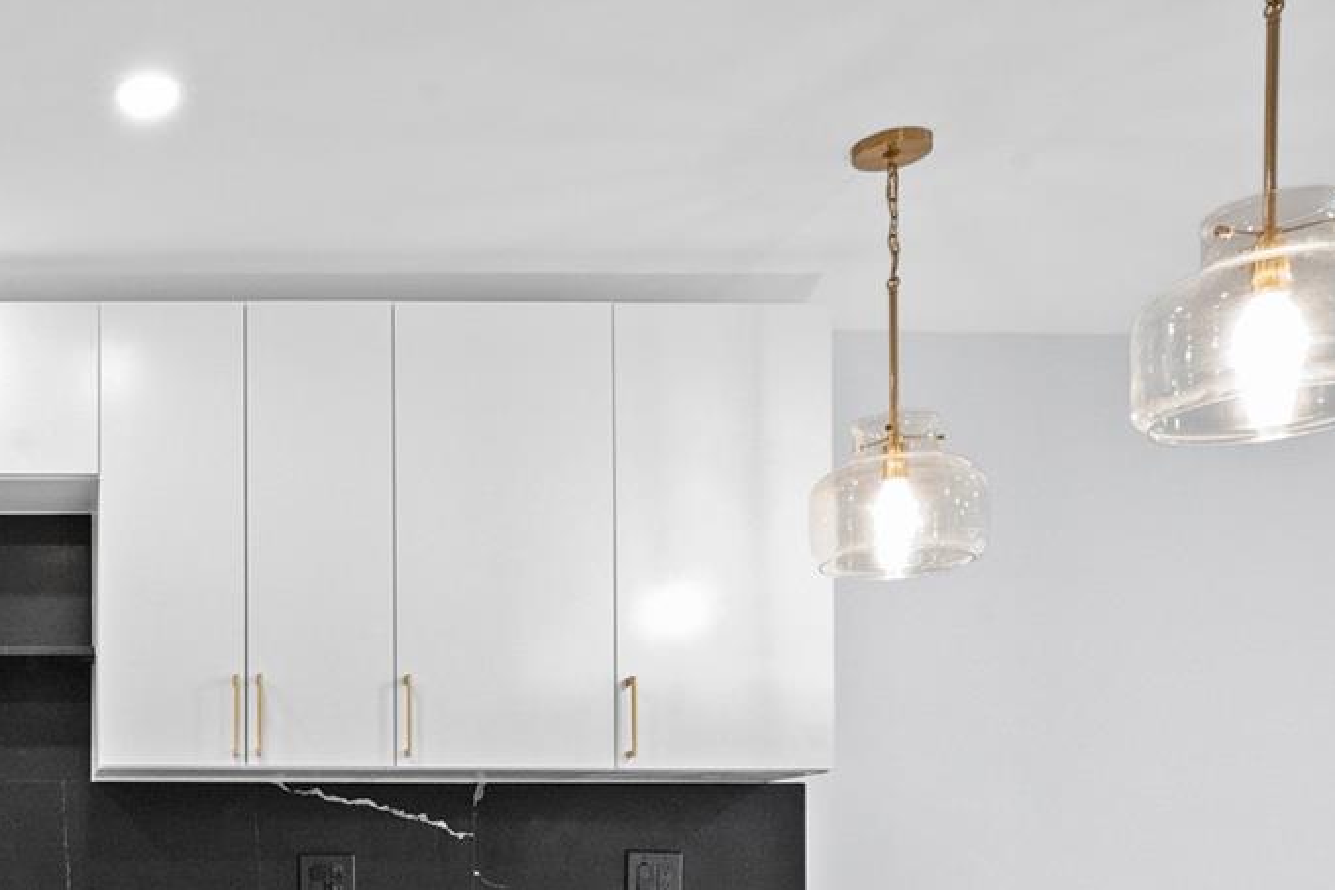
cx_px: -22
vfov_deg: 30.3
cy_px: 949
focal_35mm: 40
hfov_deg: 41.6
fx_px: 1483
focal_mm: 17
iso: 10000
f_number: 11
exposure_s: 1/30
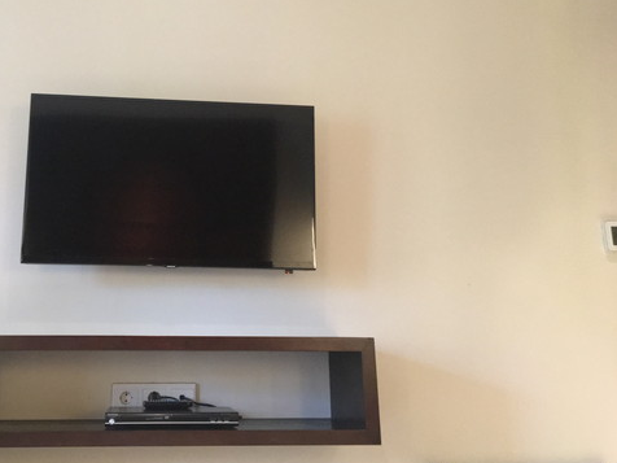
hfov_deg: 47.1
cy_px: 192
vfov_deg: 36.7
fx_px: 695
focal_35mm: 39
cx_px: 206
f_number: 2.2
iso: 200
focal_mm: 4.15
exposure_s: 1/17
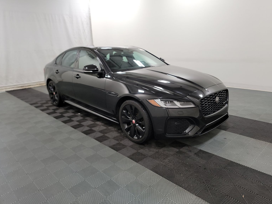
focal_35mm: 25
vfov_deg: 54.9
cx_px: 134
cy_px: 101
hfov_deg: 69.4
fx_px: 196
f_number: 1.8
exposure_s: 1/59
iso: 198
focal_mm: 6.7
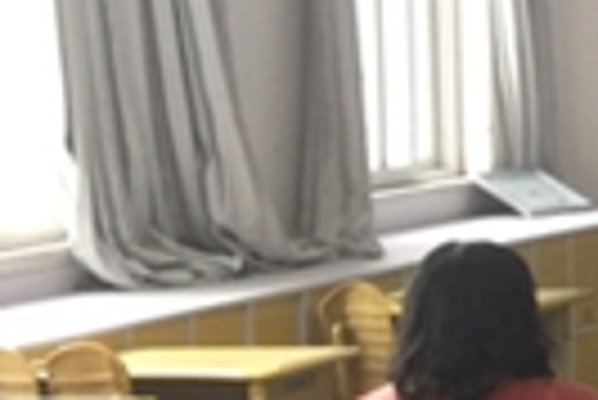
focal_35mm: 170
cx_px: 1655
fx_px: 2827
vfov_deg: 8.1
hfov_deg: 9.8
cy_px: 124
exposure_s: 1/33
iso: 32
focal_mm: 4.15
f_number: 2.2
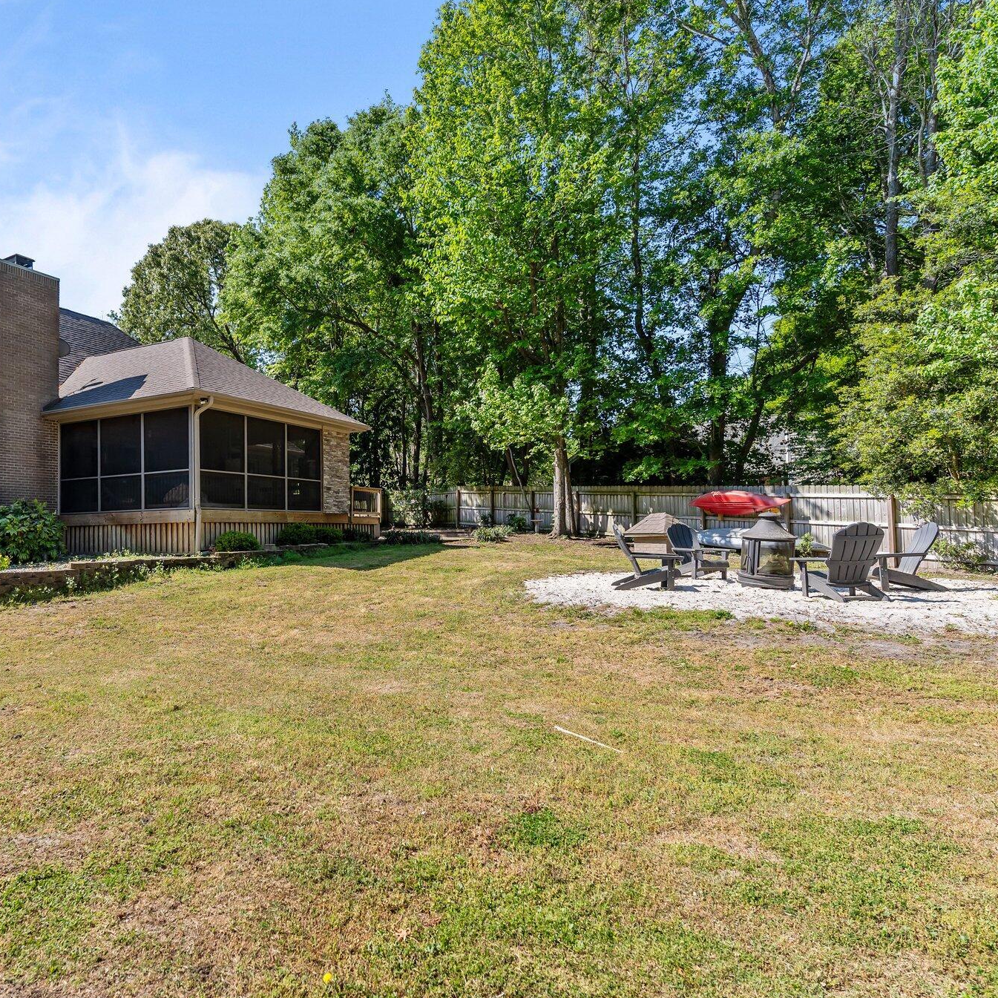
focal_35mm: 22
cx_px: 334
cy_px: 502
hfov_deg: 67.7
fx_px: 718
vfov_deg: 69.6
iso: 320
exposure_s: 1/1600
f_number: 4.5
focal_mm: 17
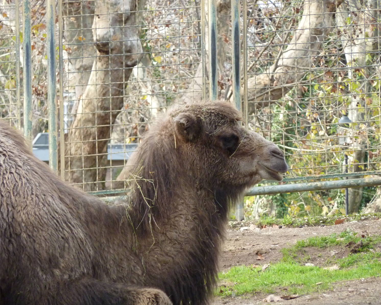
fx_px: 3271
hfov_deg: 6.7
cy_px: 152
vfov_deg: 5.3
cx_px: 188
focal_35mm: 290
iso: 400
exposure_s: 1/250
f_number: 4.8
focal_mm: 45.7
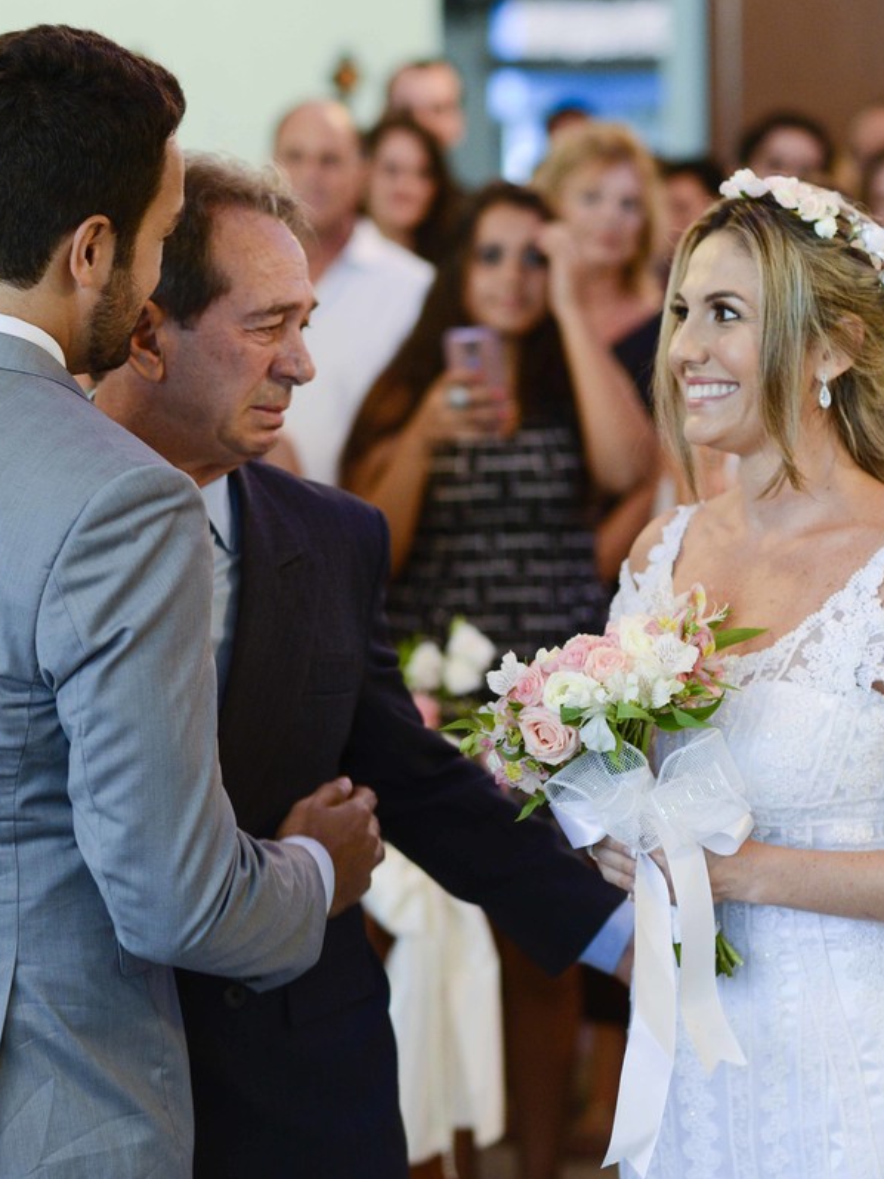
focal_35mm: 123
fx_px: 4187
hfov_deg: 12.0
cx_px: 273
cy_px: 589
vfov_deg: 16.0
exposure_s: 1/160
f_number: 2.5
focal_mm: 85
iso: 1600
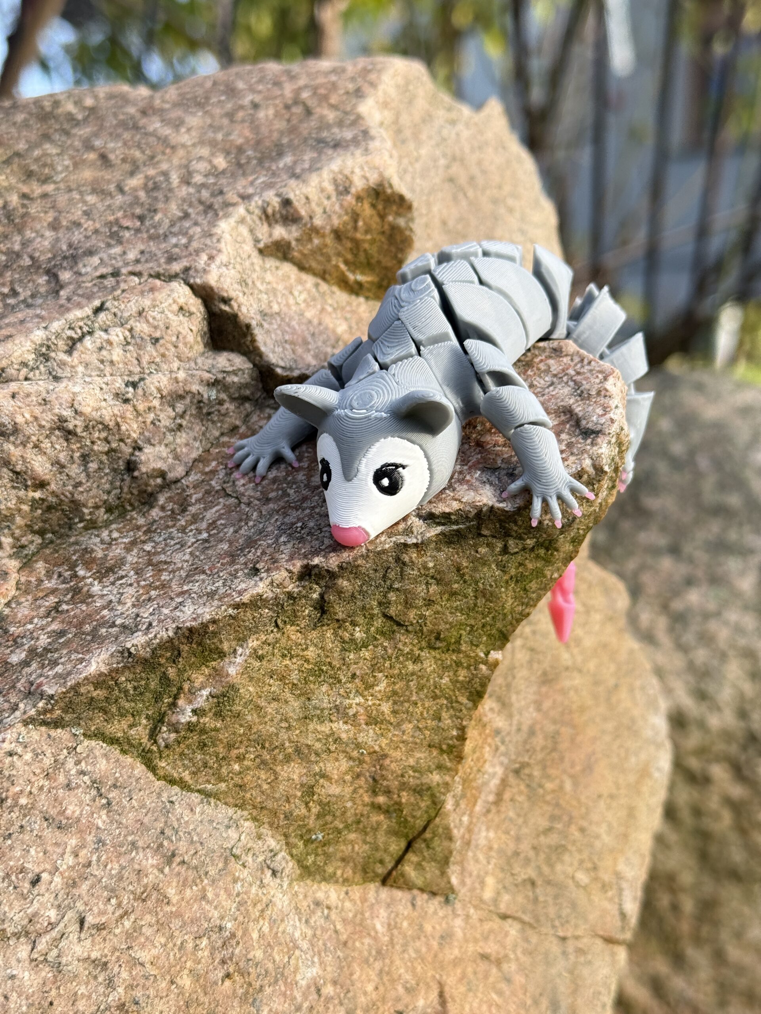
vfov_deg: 39.7
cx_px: 380
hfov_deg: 30.3
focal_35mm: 48
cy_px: 507
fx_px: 1407
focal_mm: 6.76
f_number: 1.78
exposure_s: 1/636
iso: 64
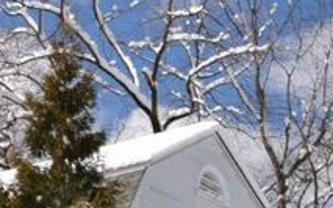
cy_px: 408
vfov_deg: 8.3
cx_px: 19
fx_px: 1361
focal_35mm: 150
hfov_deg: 13.8
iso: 100
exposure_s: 1/200
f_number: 13
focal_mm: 24
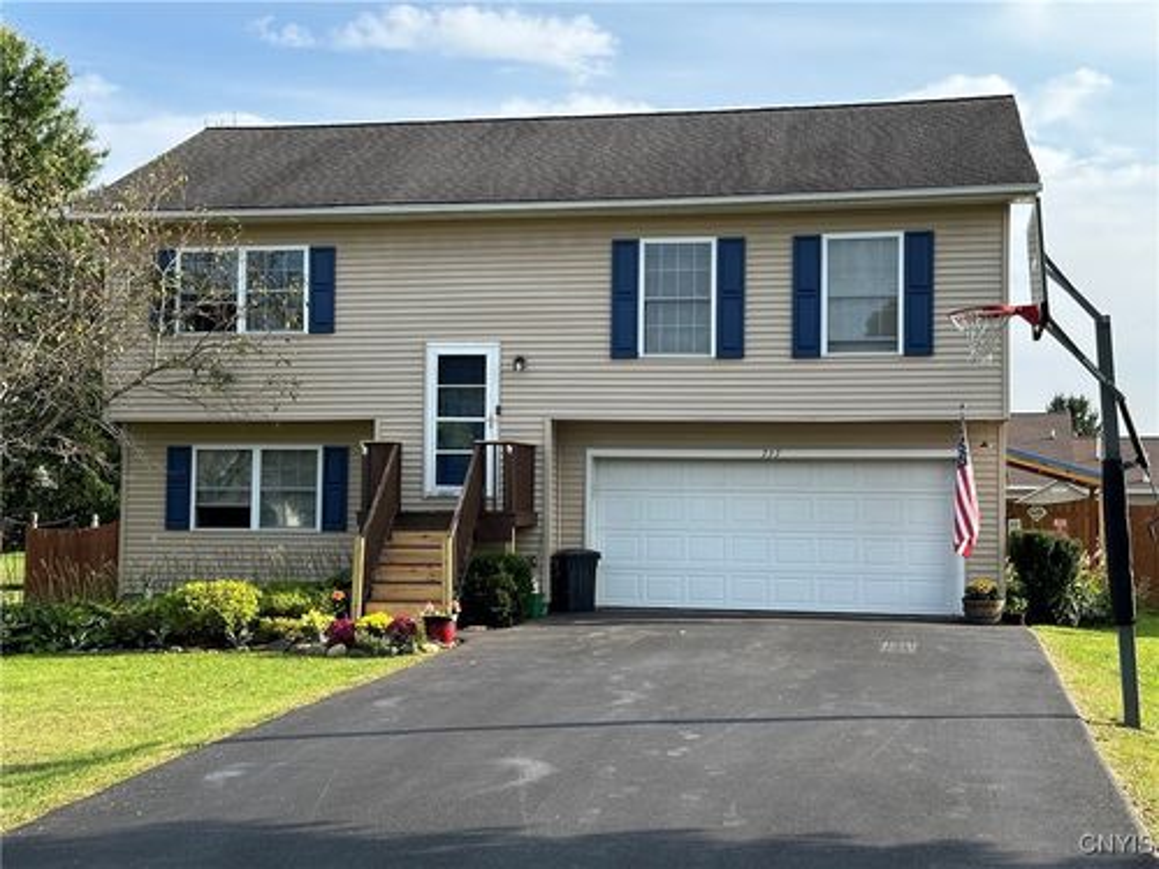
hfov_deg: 39.7
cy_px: 434
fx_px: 1607
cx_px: 580
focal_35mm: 48
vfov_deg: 30.3
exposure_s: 1/1145
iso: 64
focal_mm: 6.86
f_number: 1.78
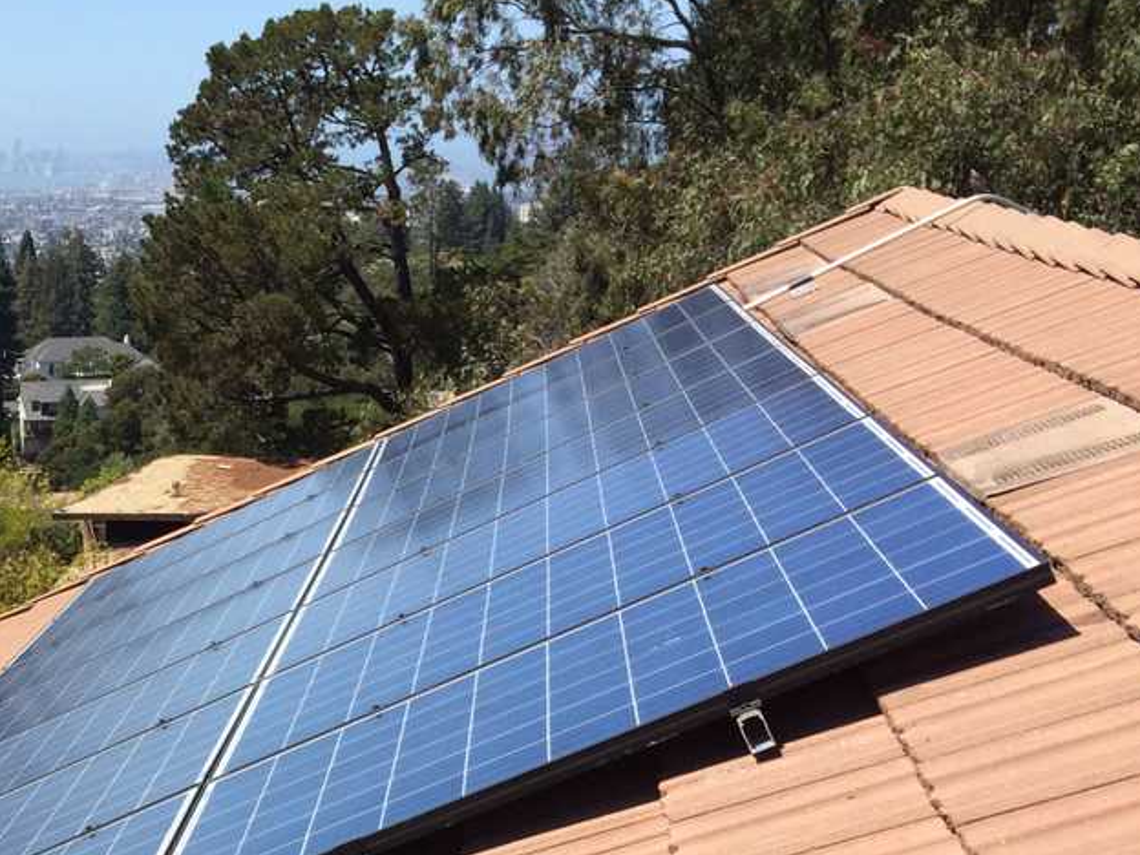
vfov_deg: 22.5
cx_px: 16
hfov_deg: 29.3
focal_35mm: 62
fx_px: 2042
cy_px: 895
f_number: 2.2
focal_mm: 4.15
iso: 32
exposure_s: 1/1642
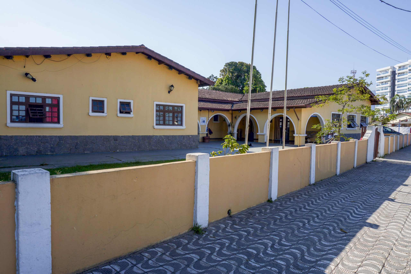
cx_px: 206
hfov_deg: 73.7
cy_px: 137
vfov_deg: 53.1
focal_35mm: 24
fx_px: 274
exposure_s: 1/160
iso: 100
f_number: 13
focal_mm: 16
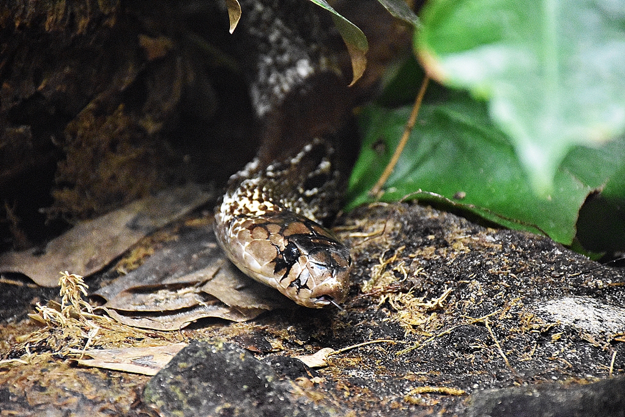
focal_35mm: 210
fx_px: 3646
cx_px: 312
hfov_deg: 9.8
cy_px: 208
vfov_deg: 6.5
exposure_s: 1/100
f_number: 5.6
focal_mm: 140
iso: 12800
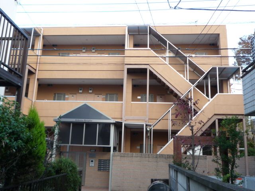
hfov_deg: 55.4
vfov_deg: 42.9
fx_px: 243
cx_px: 128
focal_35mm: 33
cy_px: 96
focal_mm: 4.4
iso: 100
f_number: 2.8
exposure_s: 1/50
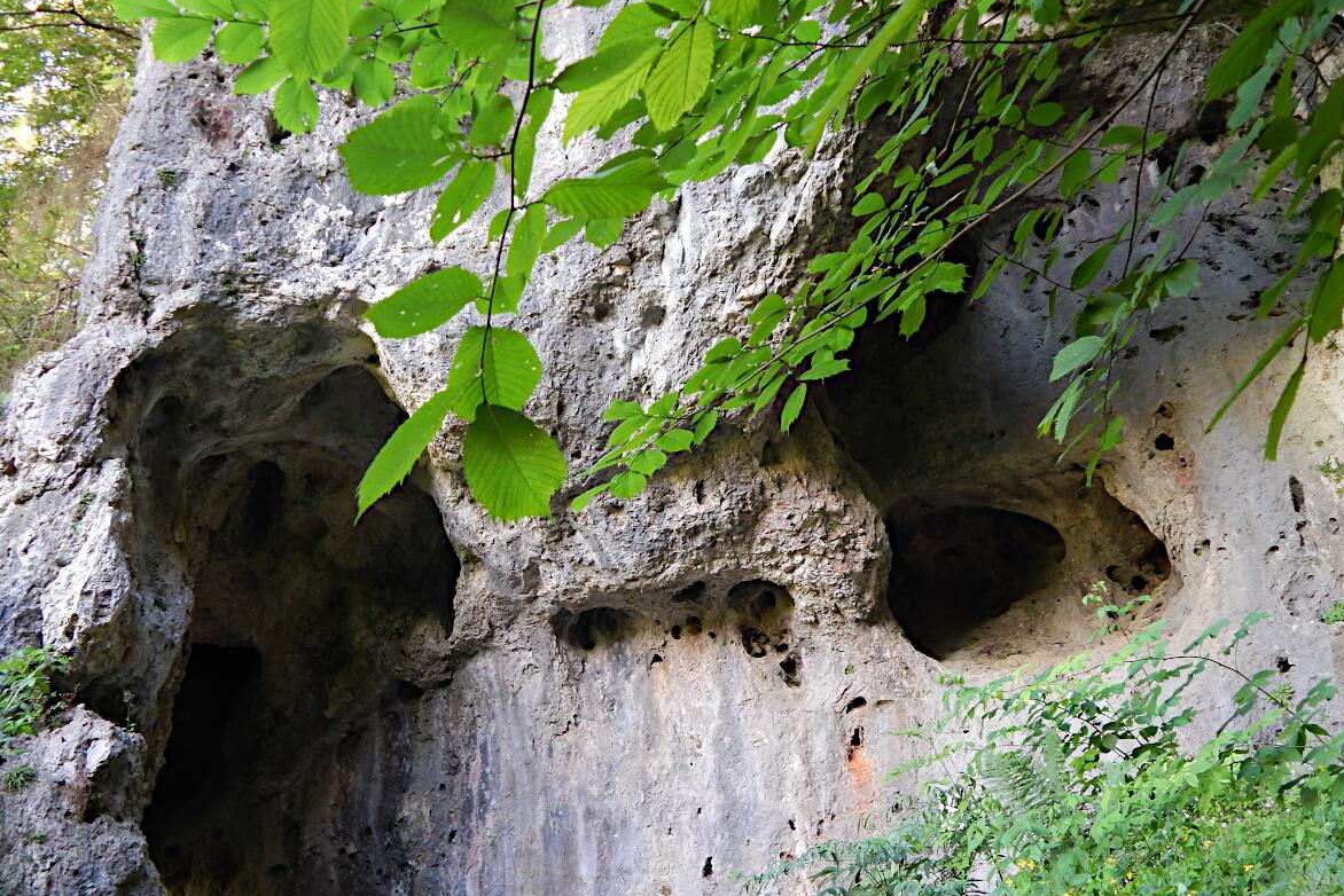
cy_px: 500
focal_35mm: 33
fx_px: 1232
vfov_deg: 39.9
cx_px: 670
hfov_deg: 57.2
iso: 180
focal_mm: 5.6
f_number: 3.2
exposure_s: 1/30
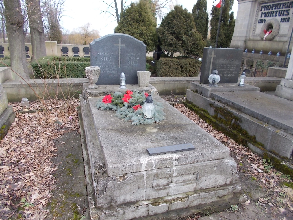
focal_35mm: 26
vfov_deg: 53.1
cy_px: 110
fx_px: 220
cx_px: 146
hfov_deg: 67.3
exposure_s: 1/100
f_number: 3.2
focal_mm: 4.6
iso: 80
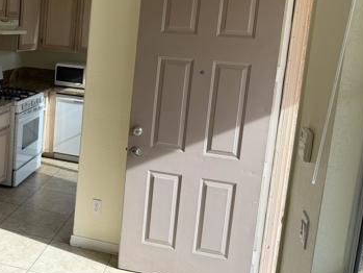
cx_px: 60
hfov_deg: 40.7
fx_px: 462
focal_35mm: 44
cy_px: 78
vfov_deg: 32.4
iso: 64
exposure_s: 1/256
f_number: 1.78
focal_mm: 6.76
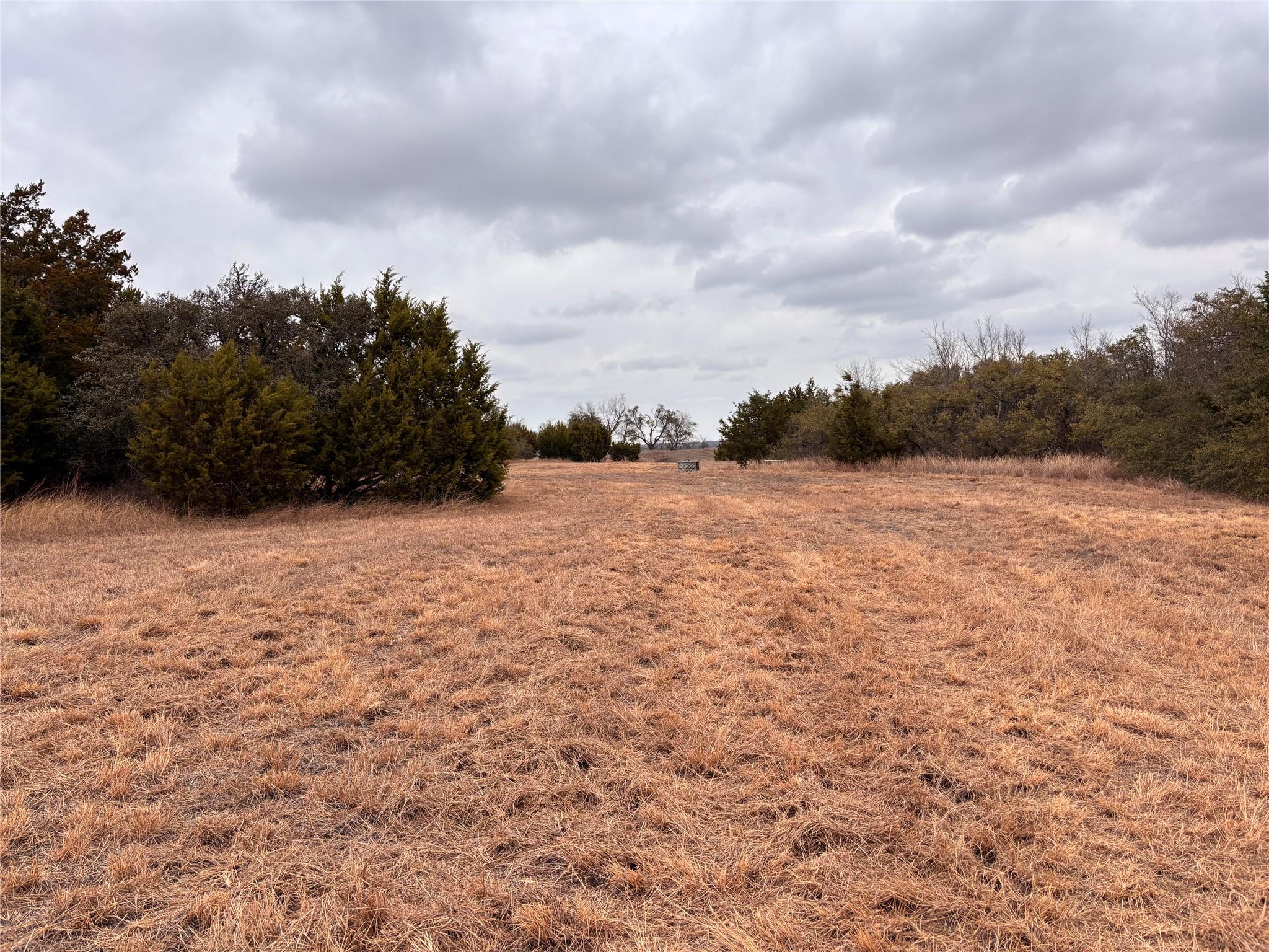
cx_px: 634
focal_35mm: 26
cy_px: 476
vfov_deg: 53.1
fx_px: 953
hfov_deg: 67.3
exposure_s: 1/2451
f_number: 1.6
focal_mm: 5.96
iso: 50
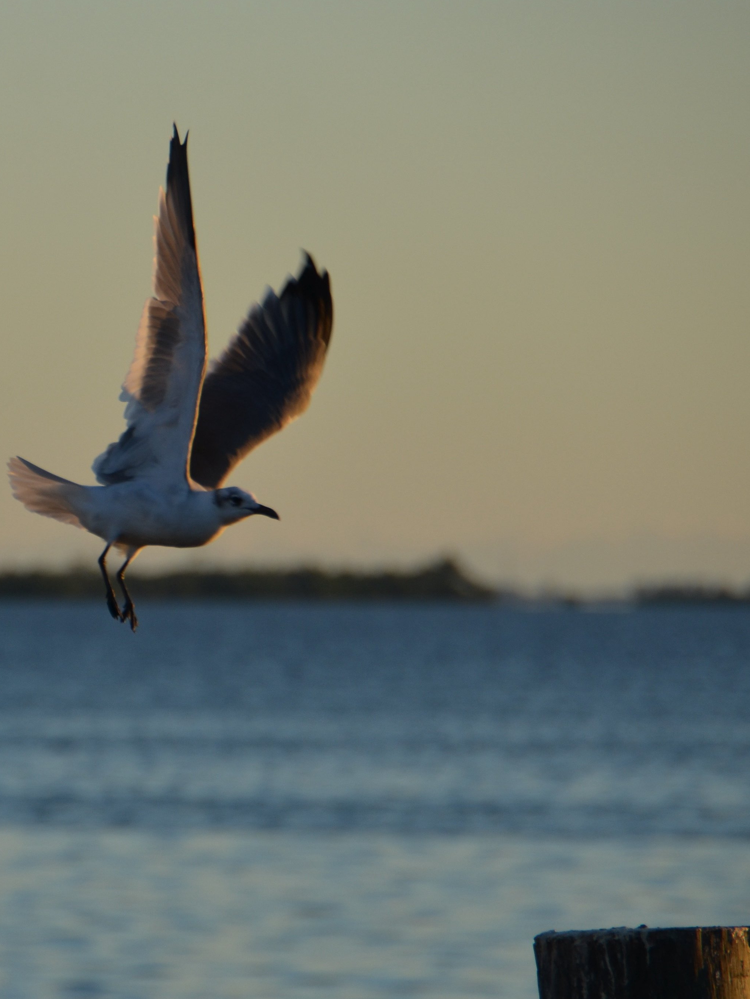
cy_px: 502
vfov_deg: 3.8
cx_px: -15
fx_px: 15109
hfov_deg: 2.8
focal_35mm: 523
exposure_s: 1/640
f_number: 6.3
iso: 200
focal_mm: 200
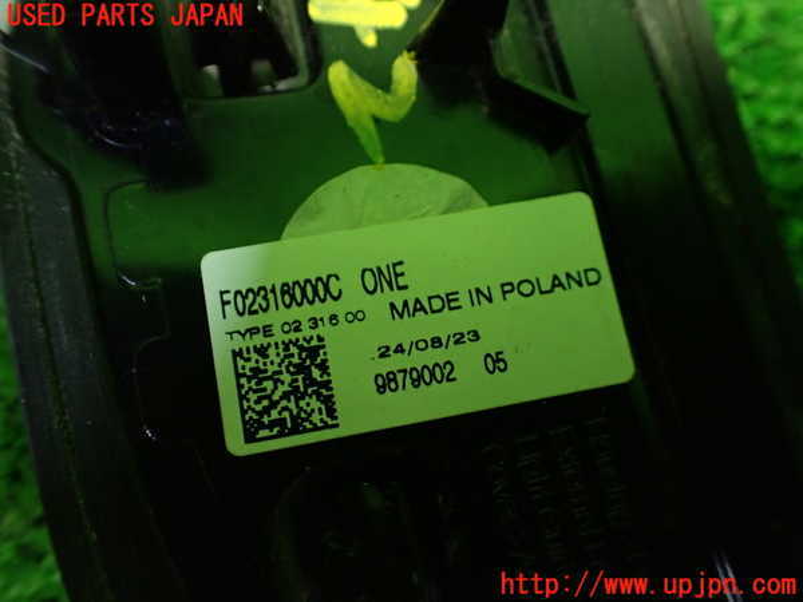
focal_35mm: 30
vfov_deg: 46.8
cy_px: 301
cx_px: 402
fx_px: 696
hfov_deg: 60.0
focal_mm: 5.4
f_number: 2.3
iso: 800
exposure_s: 1/40
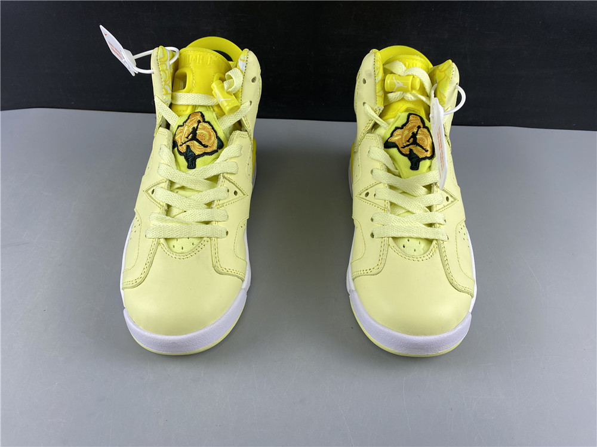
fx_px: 448
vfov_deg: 53.1
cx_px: 298
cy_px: 224
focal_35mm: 26
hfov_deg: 67.3
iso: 32
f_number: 1.8
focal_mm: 4.25
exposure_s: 1/100
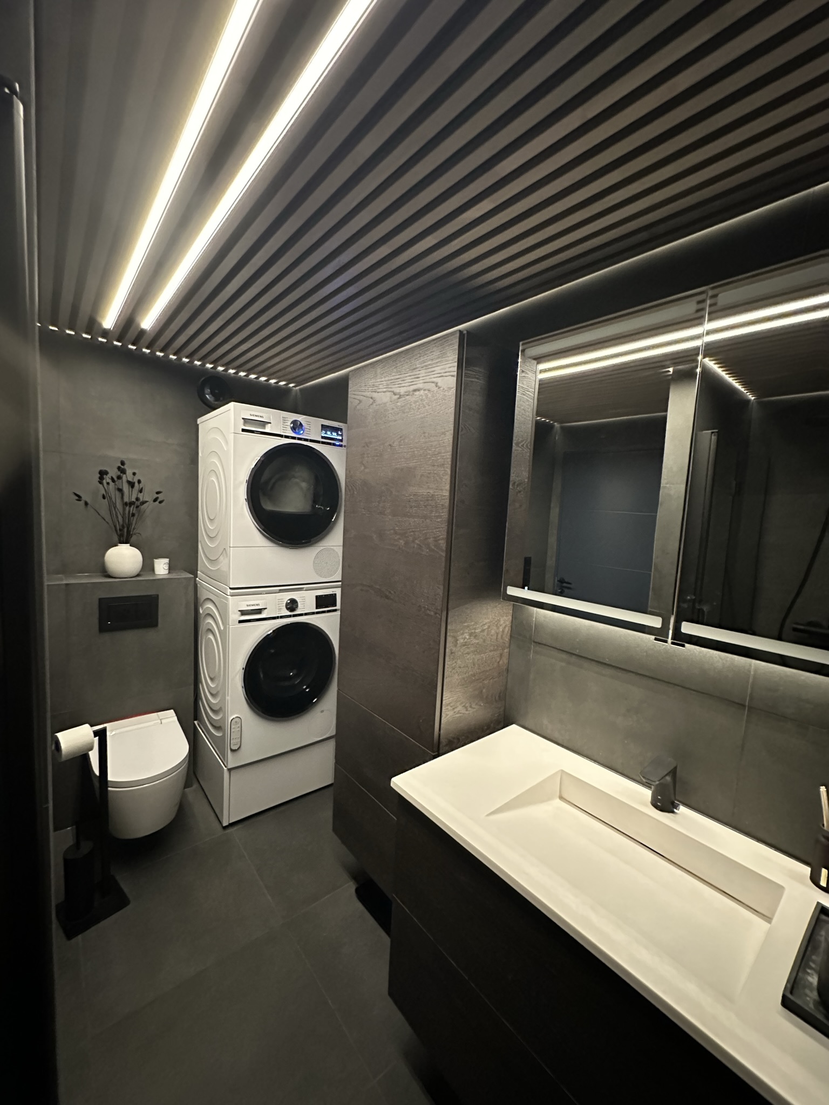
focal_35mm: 14
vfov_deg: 102.1
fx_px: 447
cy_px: 552
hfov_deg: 85.7
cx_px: 414
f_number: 2.2
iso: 1250
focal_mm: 2.22
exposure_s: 1/40
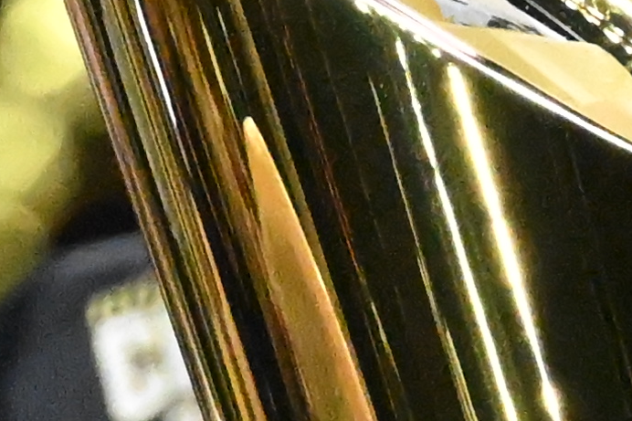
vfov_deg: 0.3
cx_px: 965
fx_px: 69762
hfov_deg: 0.5
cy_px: 512
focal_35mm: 3975
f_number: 5.6
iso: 12800
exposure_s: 1/2500
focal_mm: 340
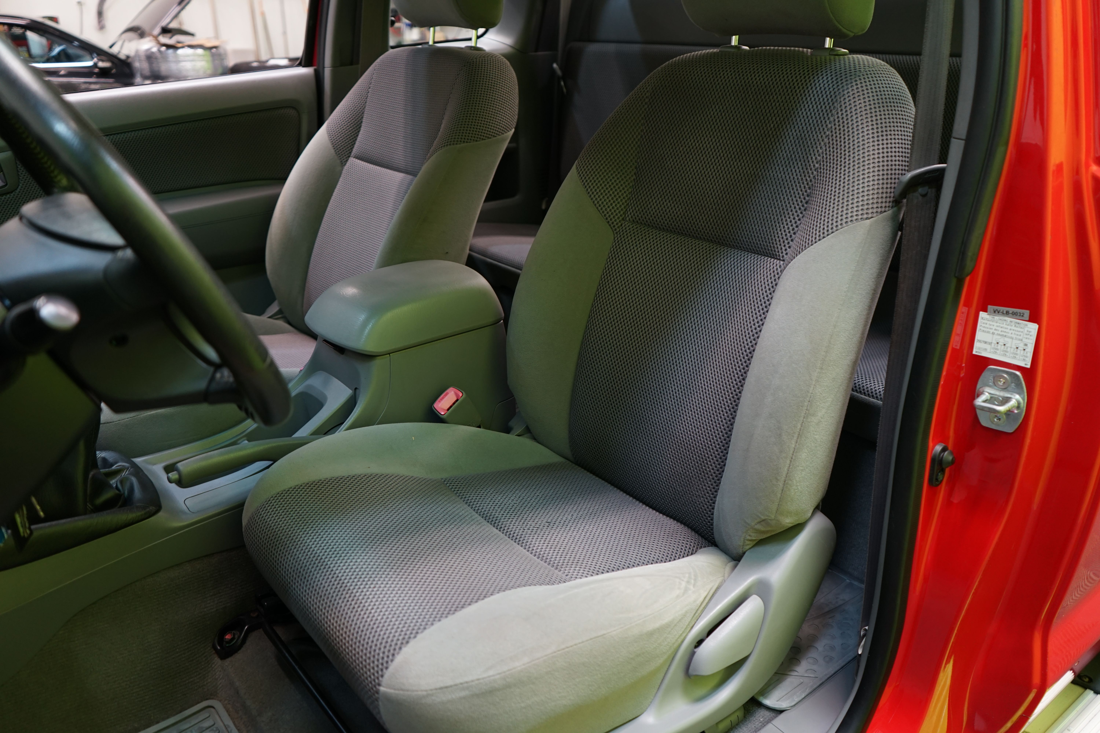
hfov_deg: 65.5
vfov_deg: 46.4
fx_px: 855
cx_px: 550
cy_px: 366
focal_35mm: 28
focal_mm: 28
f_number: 3.5
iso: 500
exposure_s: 1/30
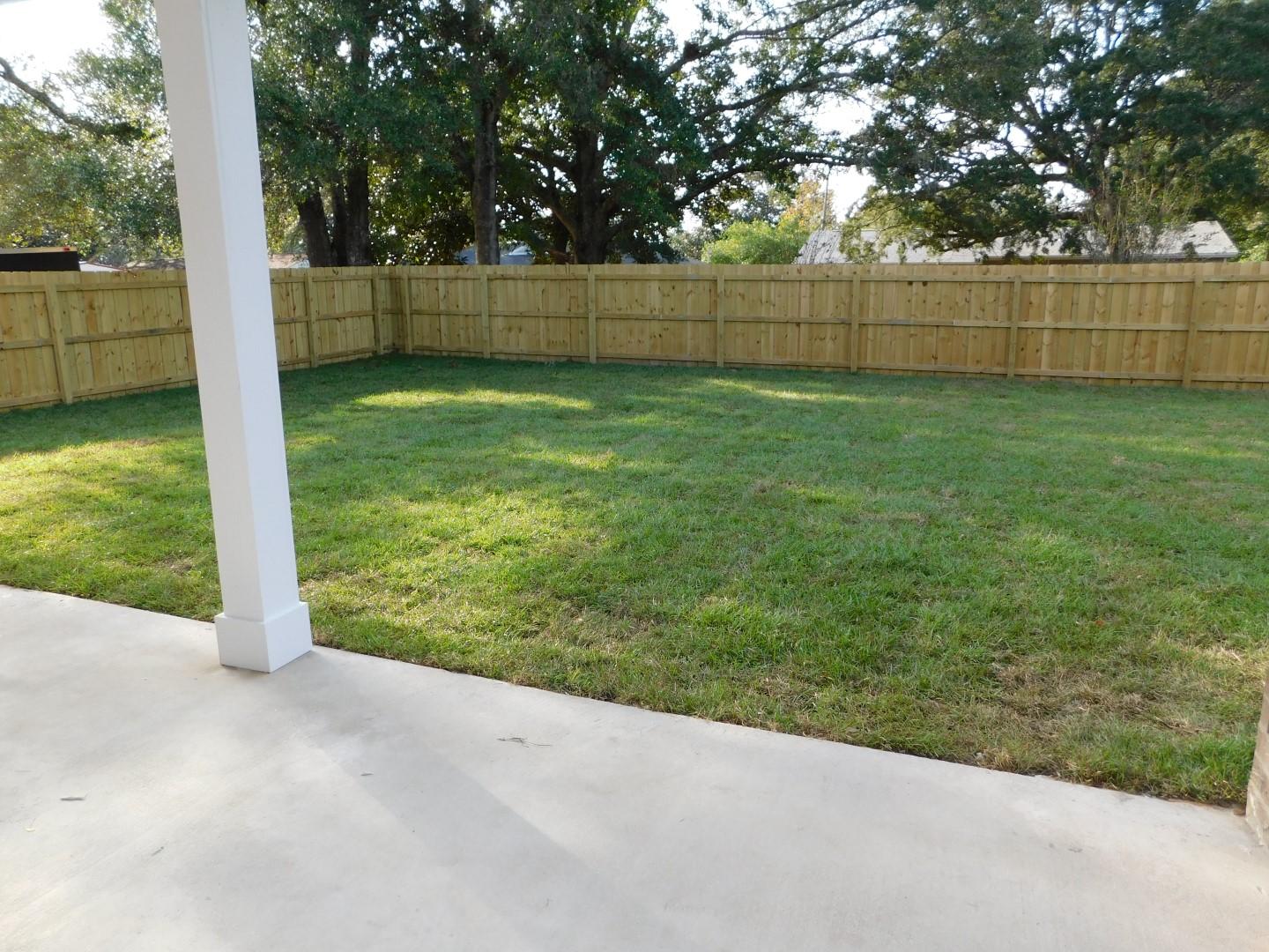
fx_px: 880
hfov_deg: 71.6
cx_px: 634
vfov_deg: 56.8
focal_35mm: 24
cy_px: 476
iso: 125
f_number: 3
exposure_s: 1/250
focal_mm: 4.1
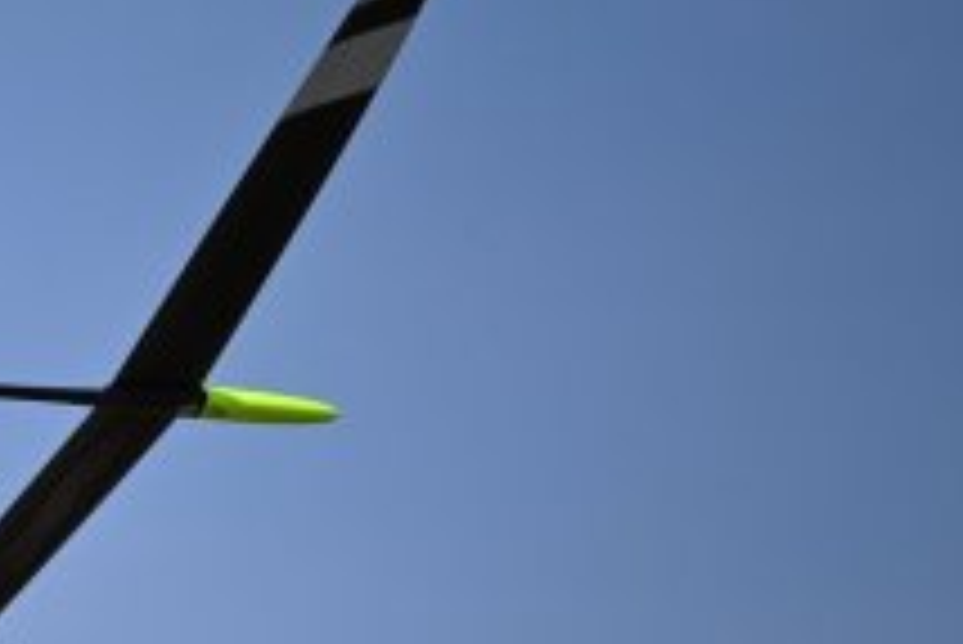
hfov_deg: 2.2
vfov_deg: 1.5
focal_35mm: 927
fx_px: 24813
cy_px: 423
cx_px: -110
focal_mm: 400
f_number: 6.3
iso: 640
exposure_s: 1/6400
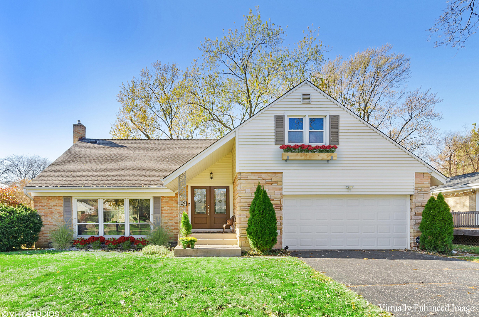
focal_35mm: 20
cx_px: 240
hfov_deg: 85.5
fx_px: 259
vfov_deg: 63.0
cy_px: 158
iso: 200
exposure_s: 1/200
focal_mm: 13
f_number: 8
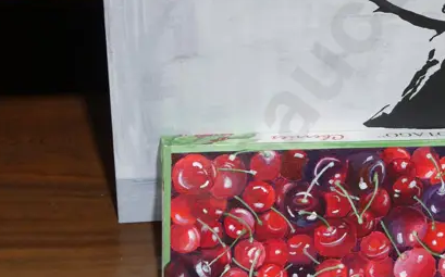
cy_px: 64
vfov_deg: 12.9
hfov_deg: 20.5
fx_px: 1224
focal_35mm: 101
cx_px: 328
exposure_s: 1/60
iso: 400
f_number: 4.1
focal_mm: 19
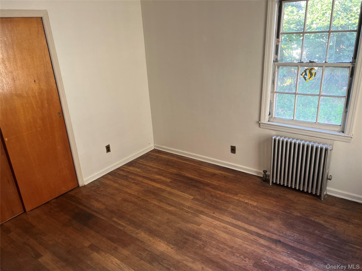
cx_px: 181
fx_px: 272
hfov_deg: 67.3
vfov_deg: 53.1
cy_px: 136
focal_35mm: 26
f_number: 1.5
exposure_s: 1/121
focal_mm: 5.7
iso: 100
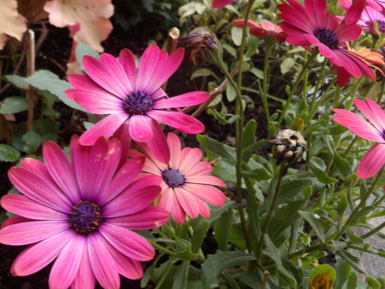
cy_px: 144
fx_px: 467
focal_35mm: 42
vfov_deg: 34.3
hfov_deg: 44.8
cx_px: 192
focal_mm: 7.6
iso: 100
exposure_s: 1/61
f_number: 4.9
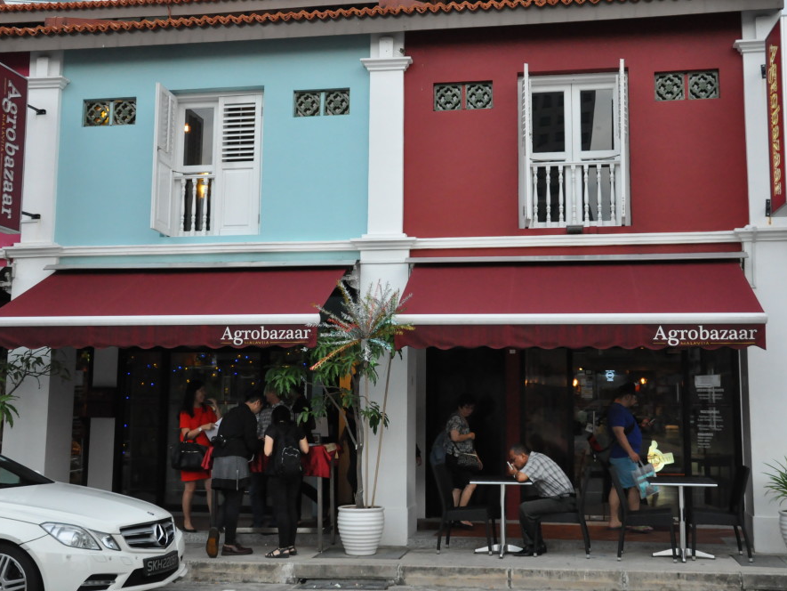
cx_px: 414
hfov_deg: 46.8
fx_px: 910
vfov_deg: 36.0
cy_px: 296
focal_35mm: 40
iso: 2000
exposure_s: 1/800
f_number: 4.5
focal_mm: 24
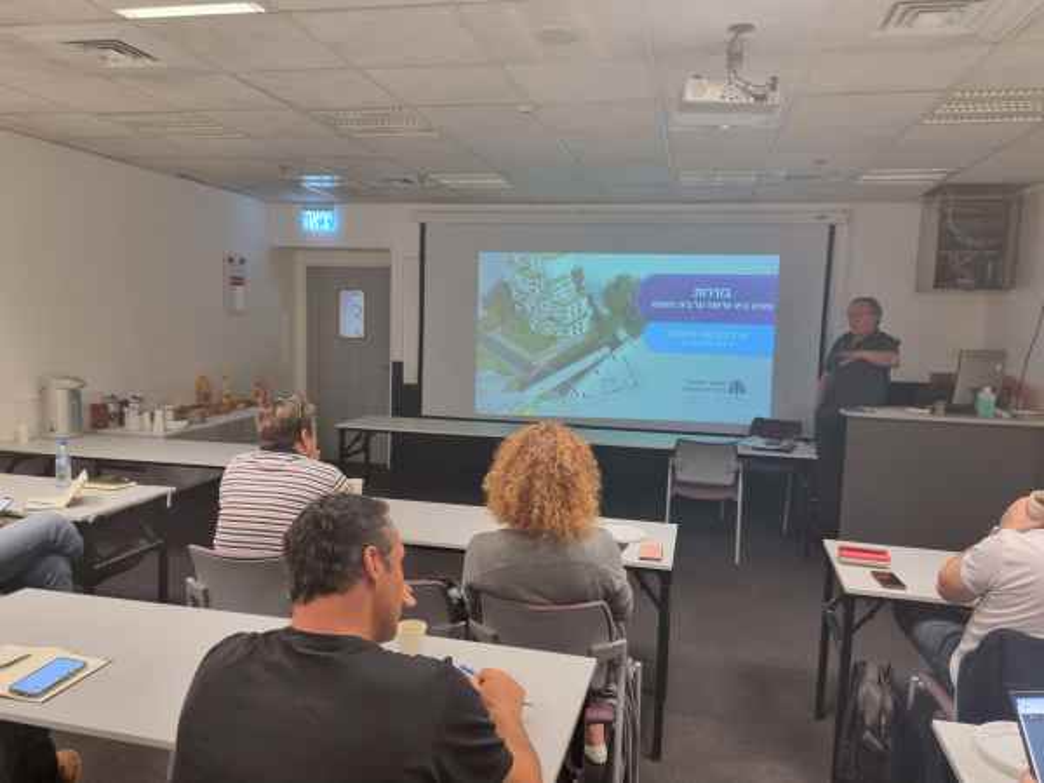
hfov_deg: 67.3
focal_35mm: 26
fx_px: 784
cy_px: 392
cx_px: 522
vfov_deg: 53.1
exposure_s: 1/50
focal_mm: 5.4
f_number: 1.8
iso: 400
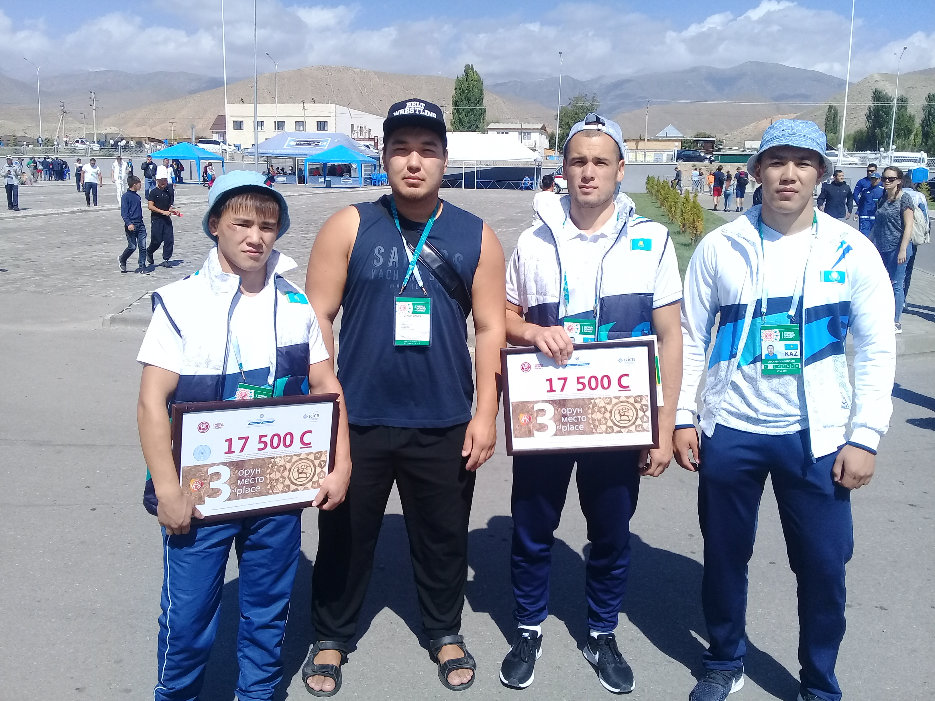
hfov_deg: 58.4
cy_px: 350
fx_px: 837
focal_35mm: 31
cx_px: 468
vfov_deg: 45.4
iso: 50
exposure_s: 1/1391
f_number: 2.2
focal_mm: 3.3
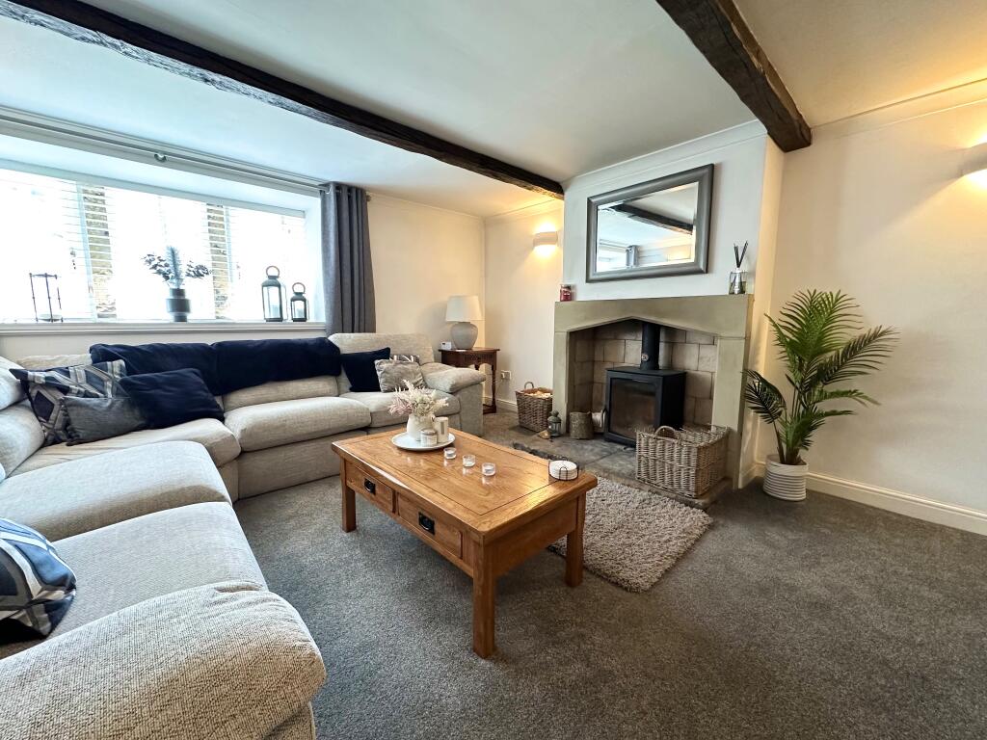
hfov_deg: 102.1
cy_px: 370
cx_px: 494
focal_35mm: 14
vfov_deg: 85.7
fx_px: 399
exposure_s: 1/69
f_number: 2.2
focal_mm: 2.22
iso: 320
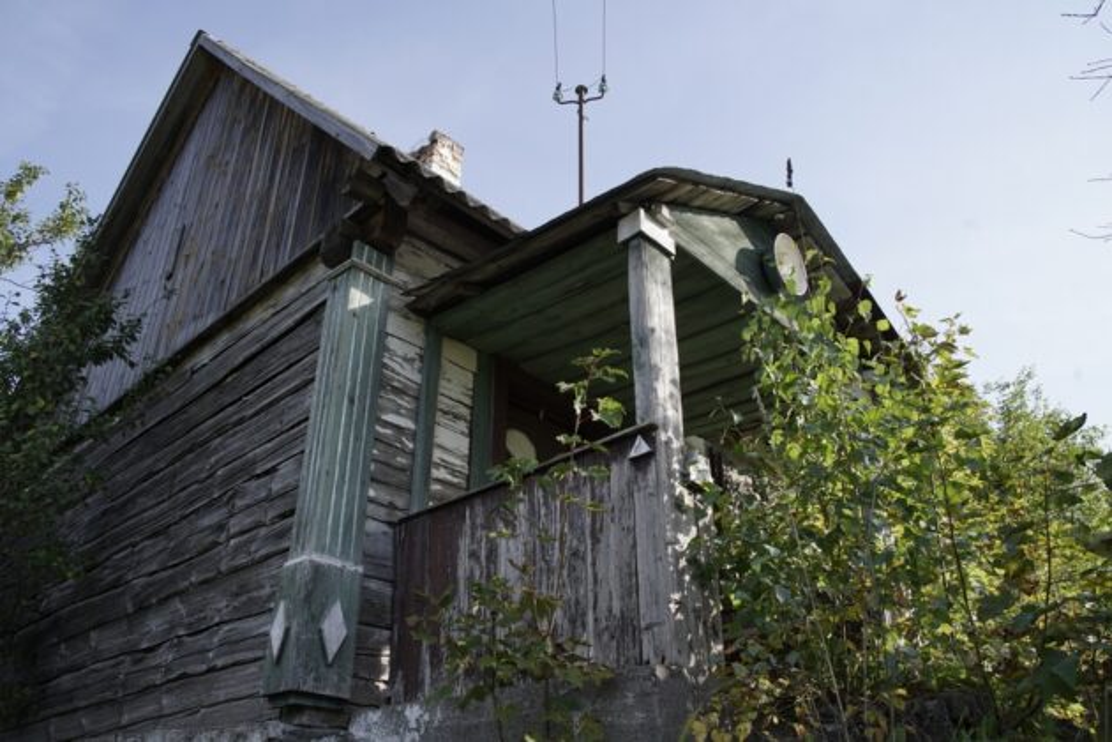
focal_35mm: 28
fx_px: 865
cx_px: 556
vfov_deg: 46.4
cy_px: 371
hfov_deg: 65.5
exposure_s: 1/200
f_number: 10
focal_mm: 28
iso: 250
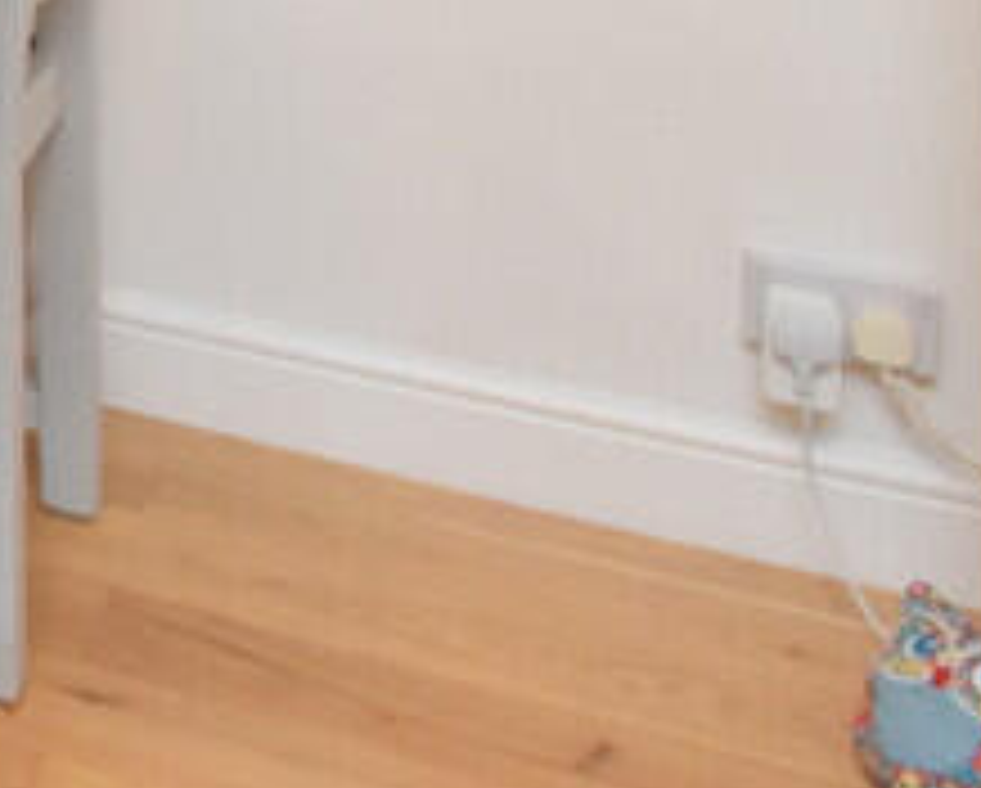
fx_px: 1919
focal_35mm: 66
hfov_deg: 21.0
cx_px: -720
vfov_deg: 18.3
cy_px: -628
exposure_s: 1/60
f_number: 9
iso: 1250
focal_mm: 10
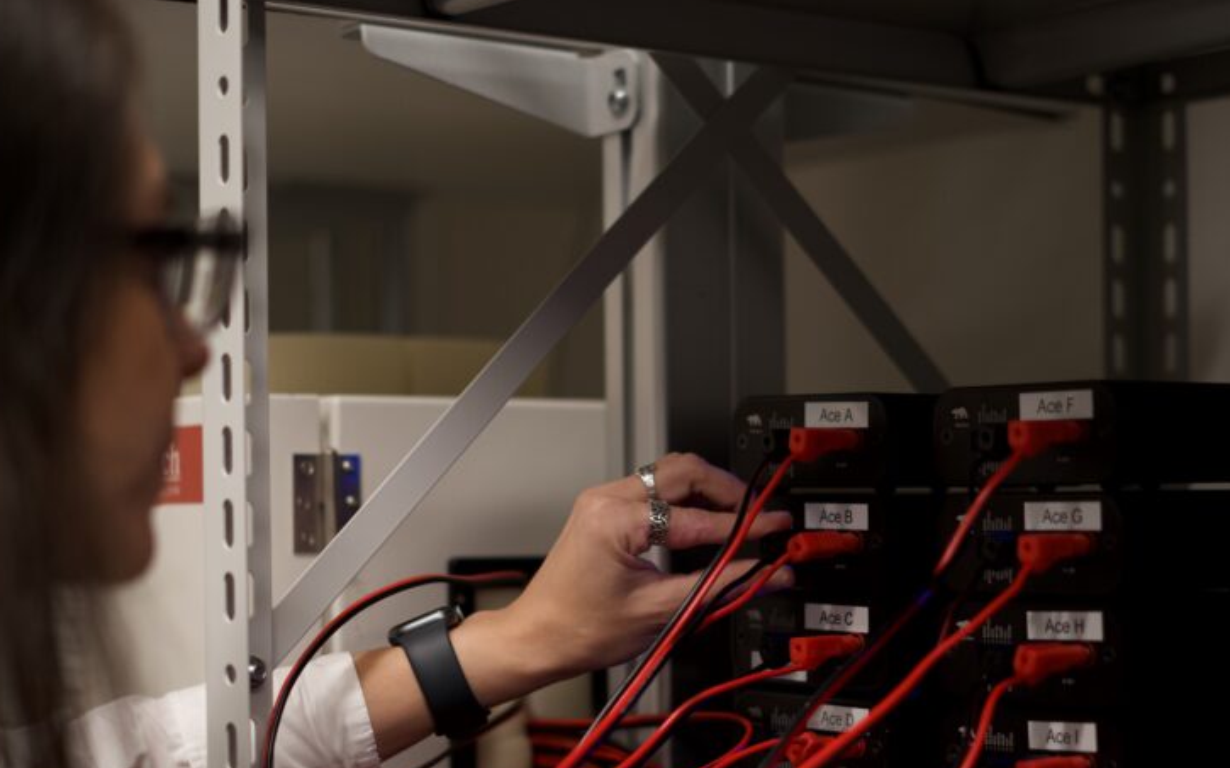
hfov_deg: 28.6
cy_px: 525
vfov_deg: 18.0
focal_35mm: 72
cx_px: 601
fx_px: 2413
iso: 640
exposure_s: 1/80
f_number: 1.8
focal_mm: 50
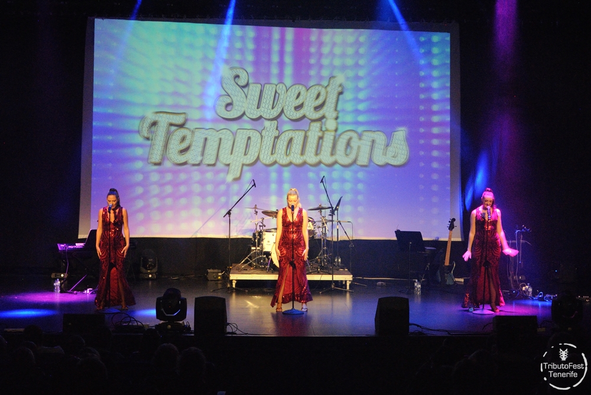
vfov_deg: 20.7
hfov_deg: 30.5
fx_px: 1085
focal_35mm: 66
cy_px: 198
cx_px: 296
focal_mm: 44
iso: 1600
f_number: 9
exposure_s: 1/13
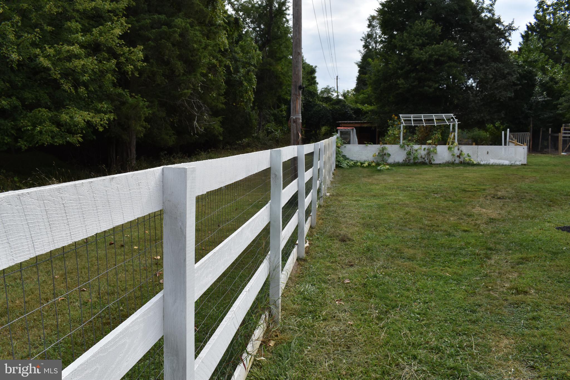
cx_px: 285
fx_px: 475
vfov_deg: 43.6
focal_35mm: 30
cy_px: 190
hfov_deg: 61.9
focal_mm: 20
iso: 200
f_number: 9
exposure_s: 1/320
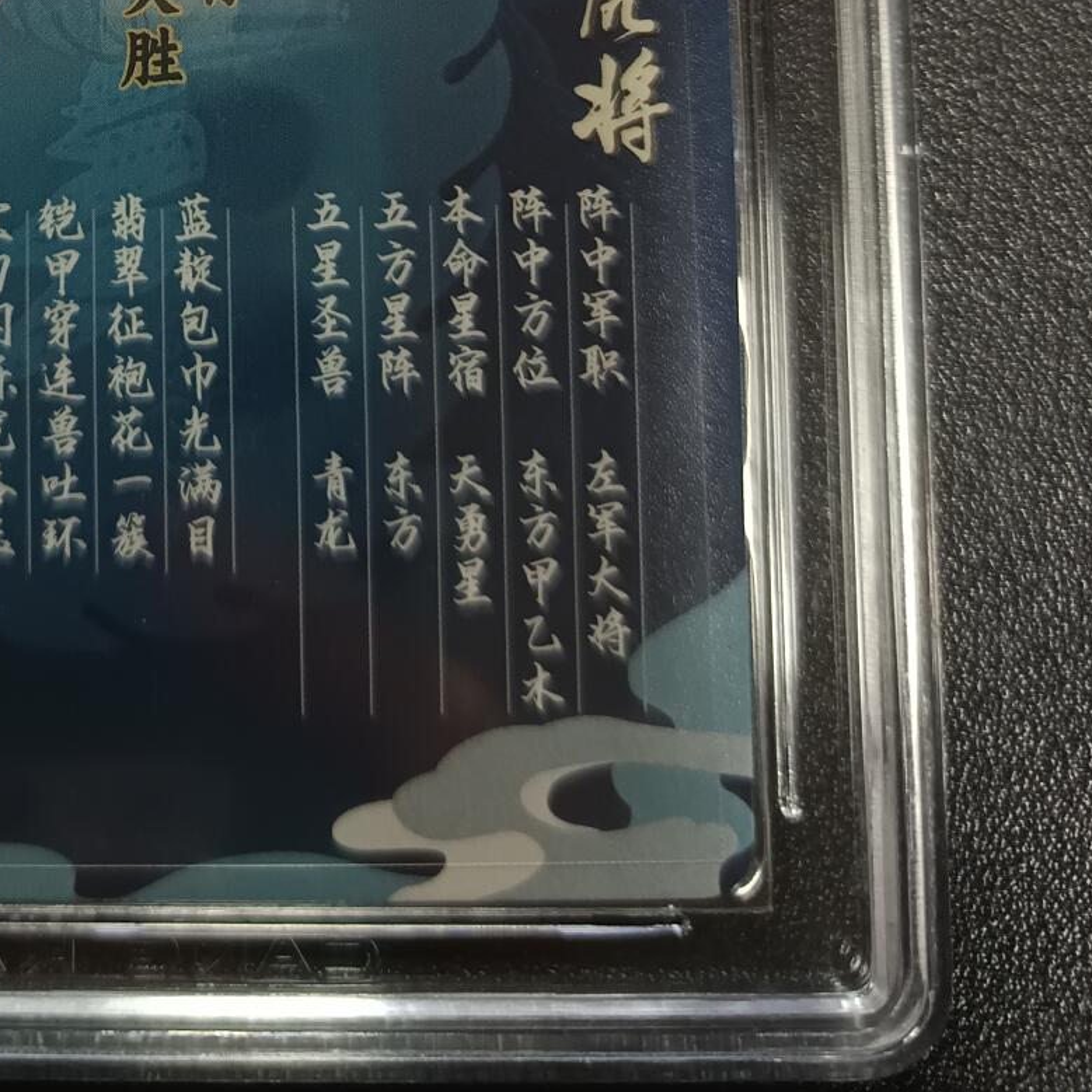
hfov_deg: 33.4
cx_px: 172
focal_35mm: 49
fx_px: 1749
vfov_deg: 31.3
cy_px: -76
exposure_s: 1/50
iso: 995
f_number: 1.7
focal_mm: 5.31
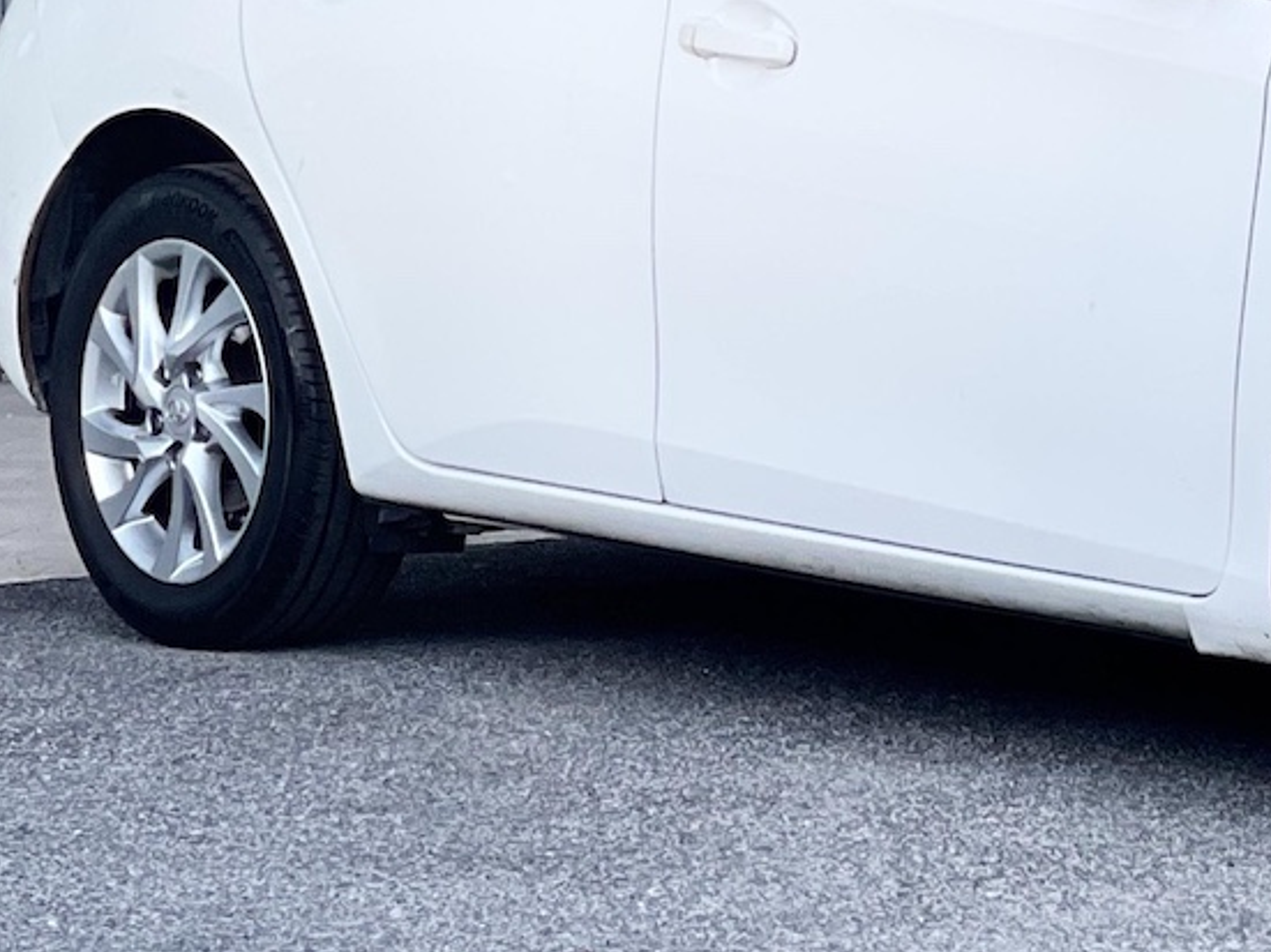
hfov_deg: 10.8
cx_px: 1494
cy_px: 213
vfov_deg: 8.2
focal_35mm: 181
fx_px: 6644
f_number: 2.2
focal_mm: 7.5
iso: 64
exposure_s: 1/121
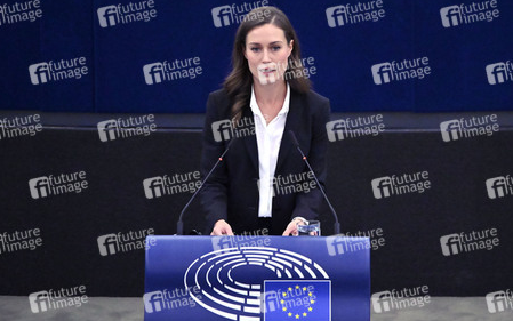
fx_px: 8588
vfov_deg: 2.1
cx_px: 256
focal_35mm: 614
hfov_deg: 3.4
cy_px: 157
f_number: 6.3
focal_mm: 600
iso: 16000
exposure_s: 1/1000
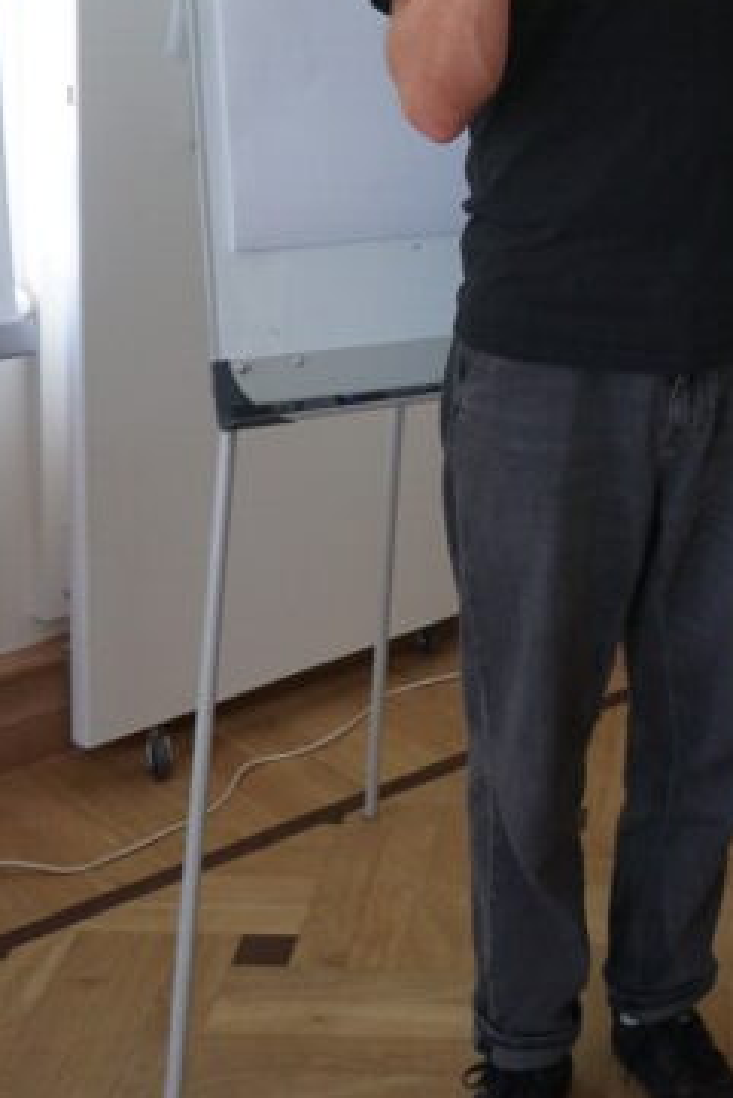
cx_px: 798
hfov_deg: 20.9
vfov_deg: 31.0
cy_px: 131
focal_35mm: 62
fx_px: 1892
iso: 1600
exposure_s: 1/160
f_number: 3.5
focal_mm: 28
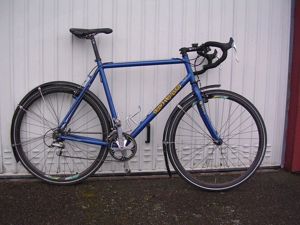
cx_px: 150
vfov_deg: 37.7
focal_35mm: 38
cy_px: 112
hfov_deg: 49.0
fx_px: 329
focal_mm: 5.8
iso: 100
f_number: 2.8
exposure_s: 1/139
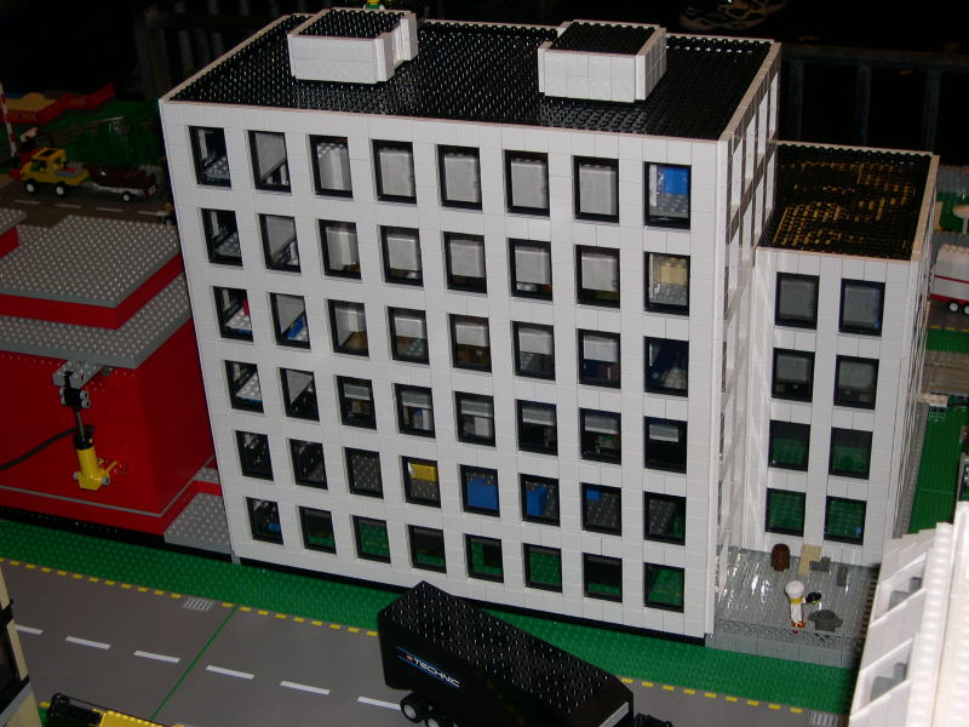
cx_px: 484
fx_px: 1456
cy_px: 364
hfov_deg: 36.8
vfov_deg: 28.0
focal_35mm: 52
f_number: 3.2
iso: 100
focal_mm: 11.1
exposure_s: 1/60
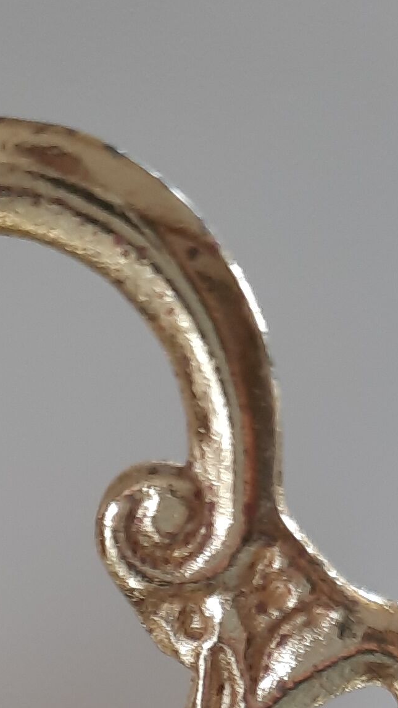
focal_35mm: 95
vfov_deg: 18.8
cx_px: 19
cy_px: 1157
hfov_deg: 12.6
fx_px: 1783
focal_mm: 4.6
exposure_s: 1/50
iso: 160
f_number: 2
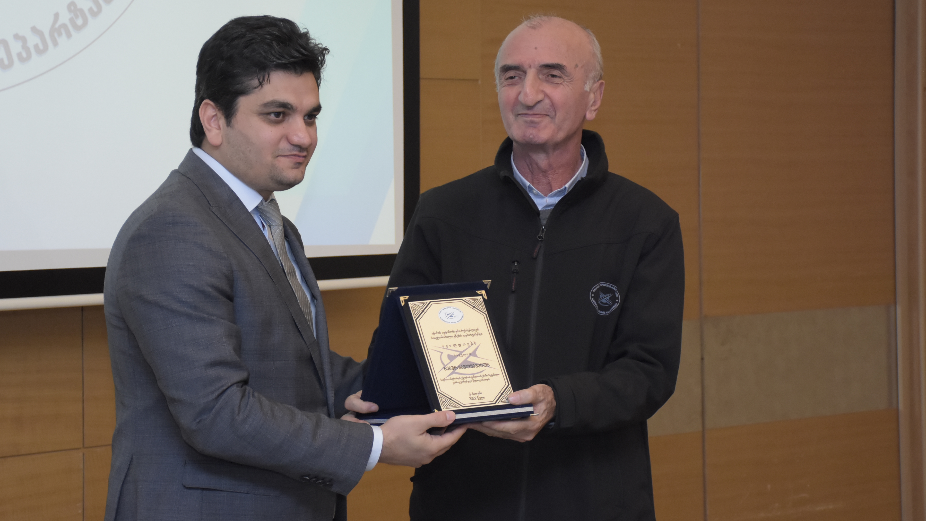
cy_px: 206
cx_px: 406
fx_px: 2701
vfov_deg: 11.0
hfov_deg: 19.4
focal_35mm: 110
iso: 2000
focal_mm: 56
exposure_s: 1/160
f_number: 4.8
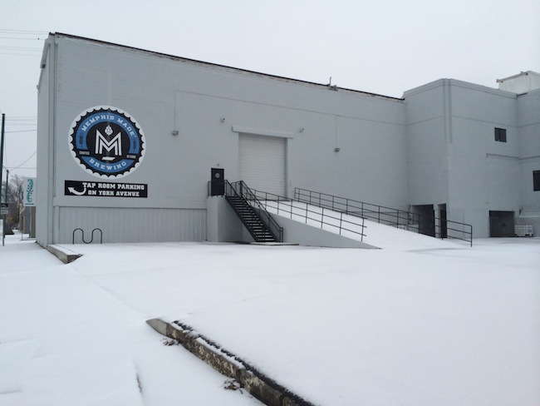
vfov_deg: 46.8
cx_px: 270
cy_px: 203
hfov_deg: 59.9
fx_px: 468
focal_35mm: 30
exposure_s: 1/293
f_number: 2.2
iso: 32
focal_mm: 4.12
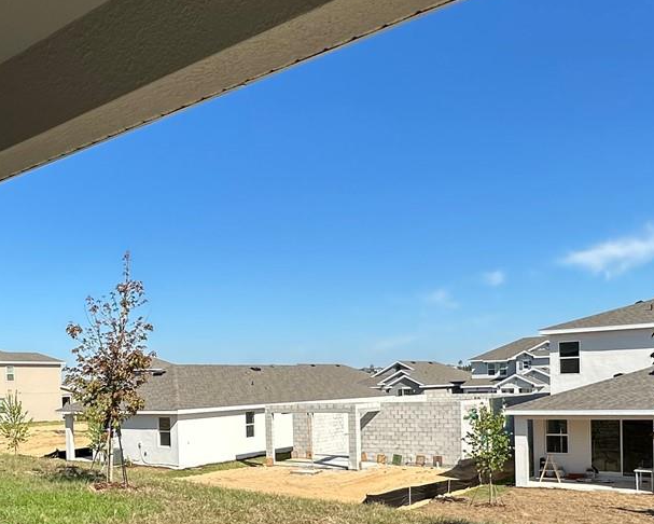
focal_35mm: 36
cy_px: 410
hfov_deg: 49.4
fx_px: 697
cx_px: 221
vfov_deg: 39.7
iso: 50
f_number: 2.2
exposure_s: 1/2618
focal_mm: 2.22
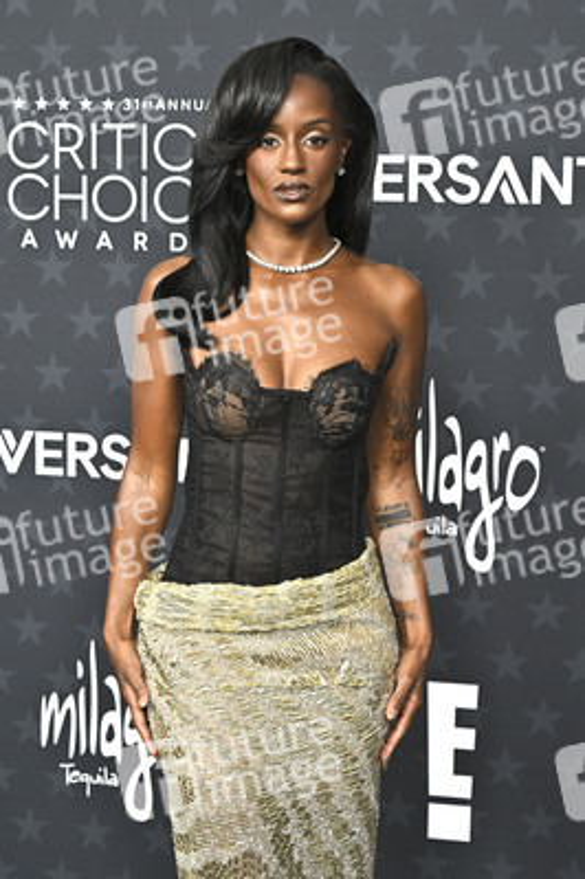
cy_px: 440
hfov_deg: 19.2
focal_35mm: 71
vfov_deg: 28.5
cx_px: 292
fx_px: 1733
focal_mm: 71
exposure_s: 1/320
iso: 1250
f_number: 5
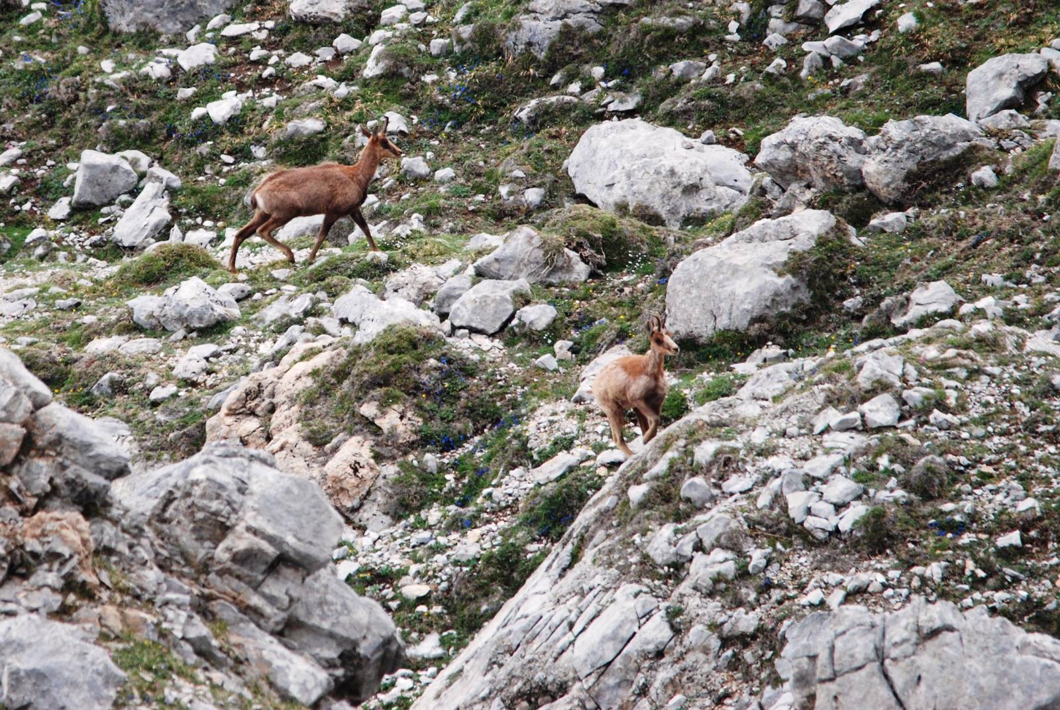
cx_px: 530
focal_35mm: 750
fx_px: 22109
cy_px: 355
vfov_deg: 1.8
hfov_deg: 2.7
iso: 400
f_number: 6.3
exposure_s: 1/400
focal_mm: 500
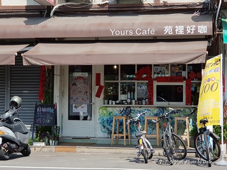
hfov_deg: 36.8
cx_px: 114
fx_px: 341
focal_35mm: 52
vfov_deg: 28.0
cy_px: 85
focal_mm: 6
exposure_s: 1/714
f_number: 2.4
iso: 25
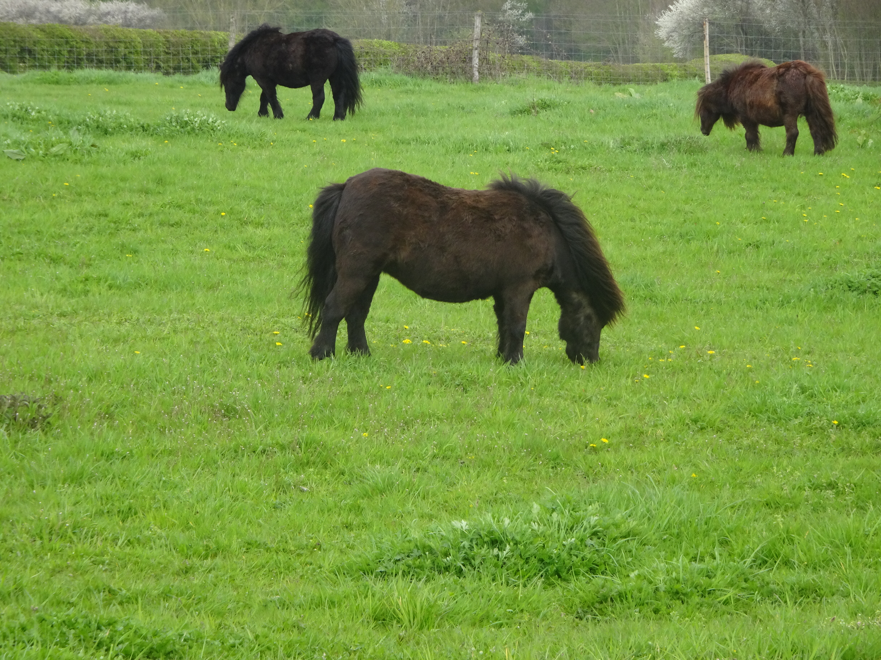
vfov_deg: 8.1
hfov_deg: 10.8
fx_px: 4657
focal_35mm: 183
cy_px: 330
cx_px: 440
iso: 160
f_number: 5.6
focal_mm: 31.31
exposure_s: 1/200
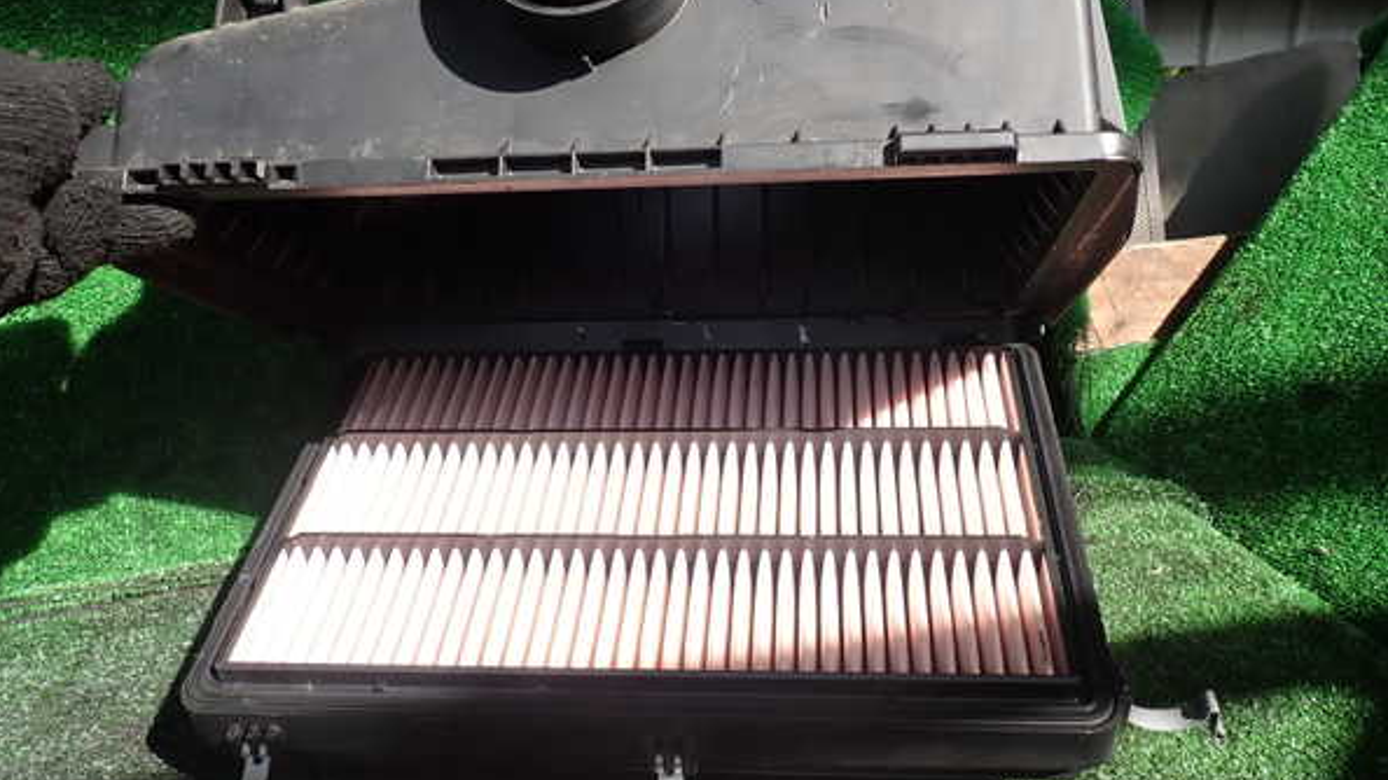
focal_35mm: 33
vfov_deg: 35.5
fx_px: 1214
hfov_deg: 59.5
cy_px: 327
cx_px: 692
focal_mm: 5.4
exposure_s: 1/320
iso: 100
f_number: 3.2
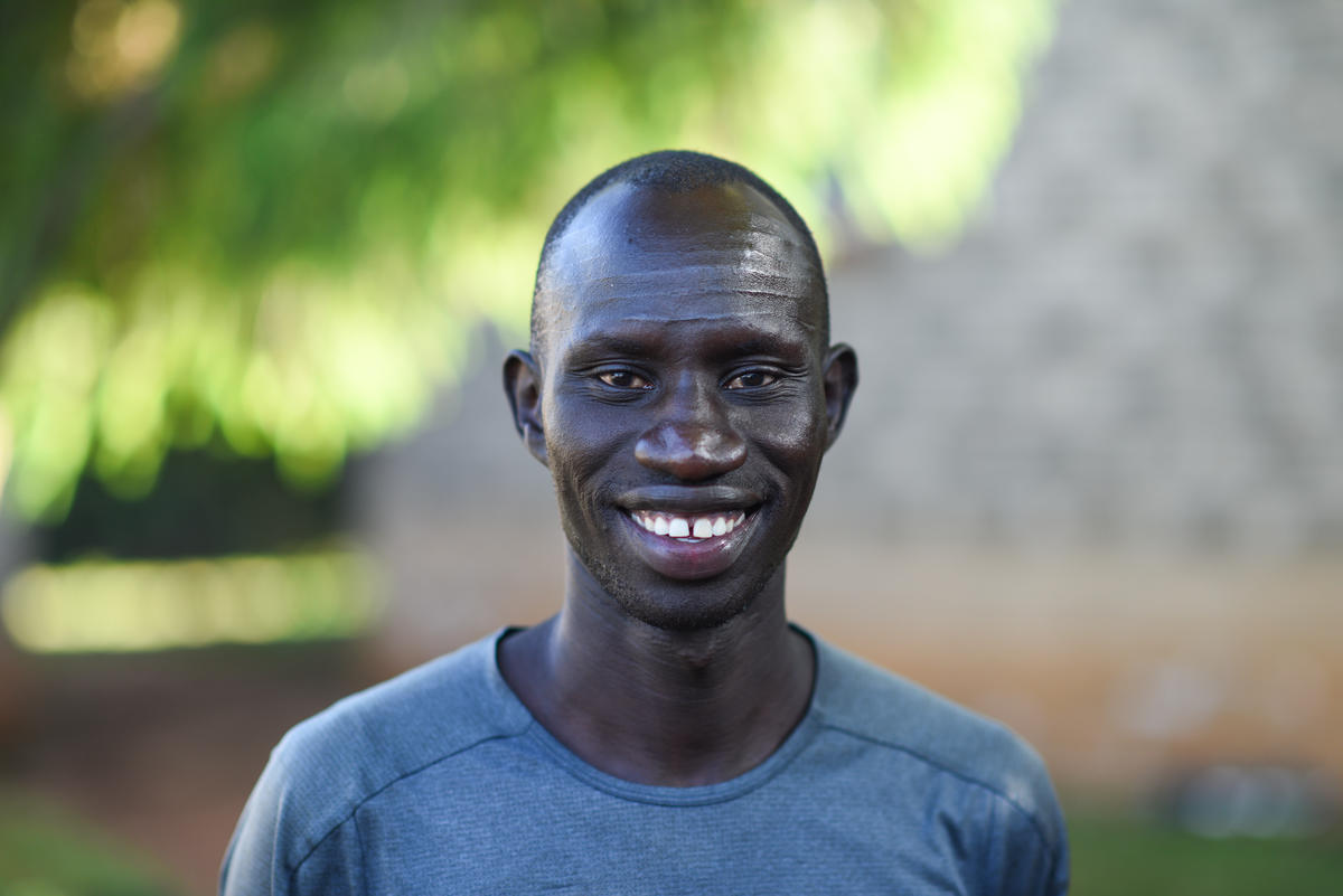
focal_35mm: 85
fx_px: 3172
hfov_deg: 23.9
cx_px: 672
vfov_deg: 16.1
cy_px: 448
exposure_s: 1/200
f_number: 2
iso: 100
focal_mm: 85
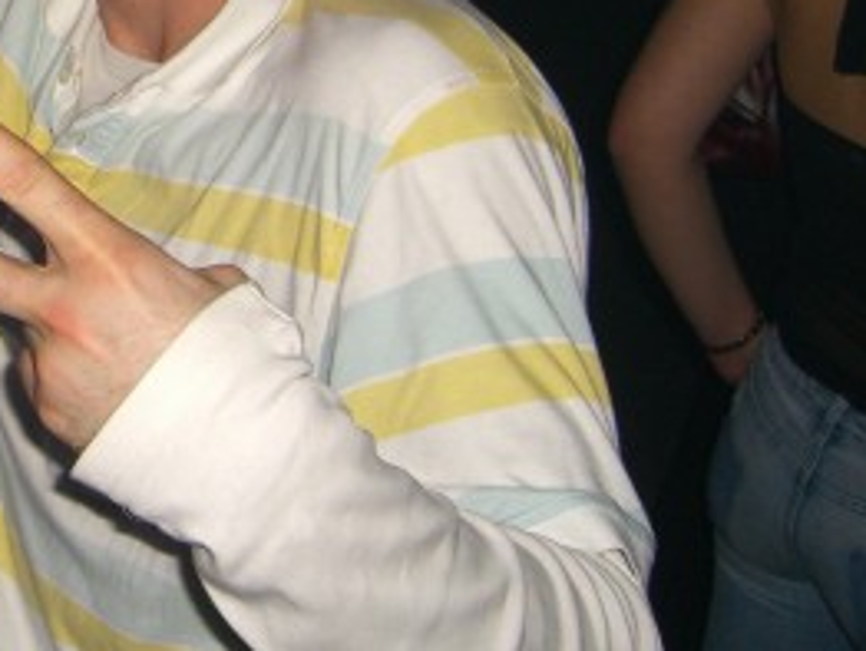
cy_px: -30
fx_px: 2179
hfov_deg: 21.2
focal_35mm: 87
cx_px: -116
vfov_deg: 16.6
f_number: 2.8
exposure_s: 1/60
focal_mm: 7.9
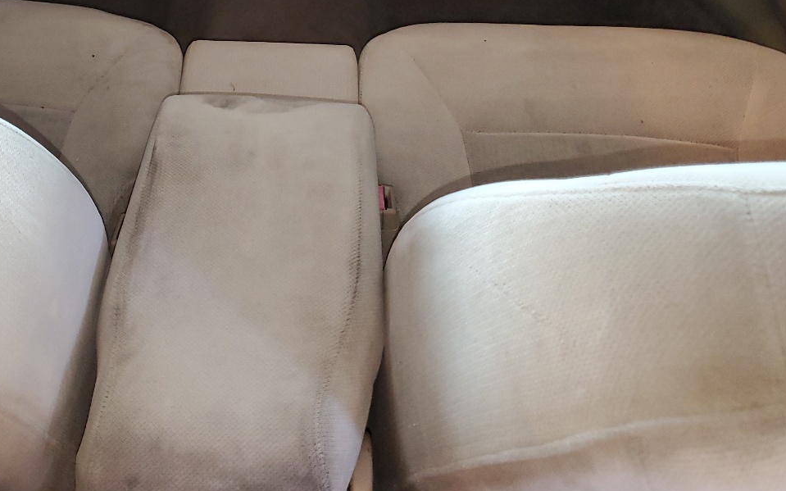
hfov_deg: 42.8
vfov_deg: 26.5
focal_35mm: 46
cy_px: 3
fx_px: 985
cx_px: 251
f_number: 1.5
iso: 217
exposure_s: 1/60.2
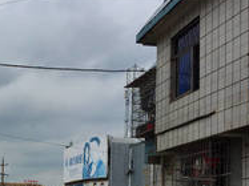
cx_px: 7
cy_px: 193
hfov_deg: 29.4
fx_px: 446
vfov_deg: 22.6
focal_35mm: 62
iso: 32
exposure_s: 1/1068
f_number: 2.2
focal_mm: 4.15
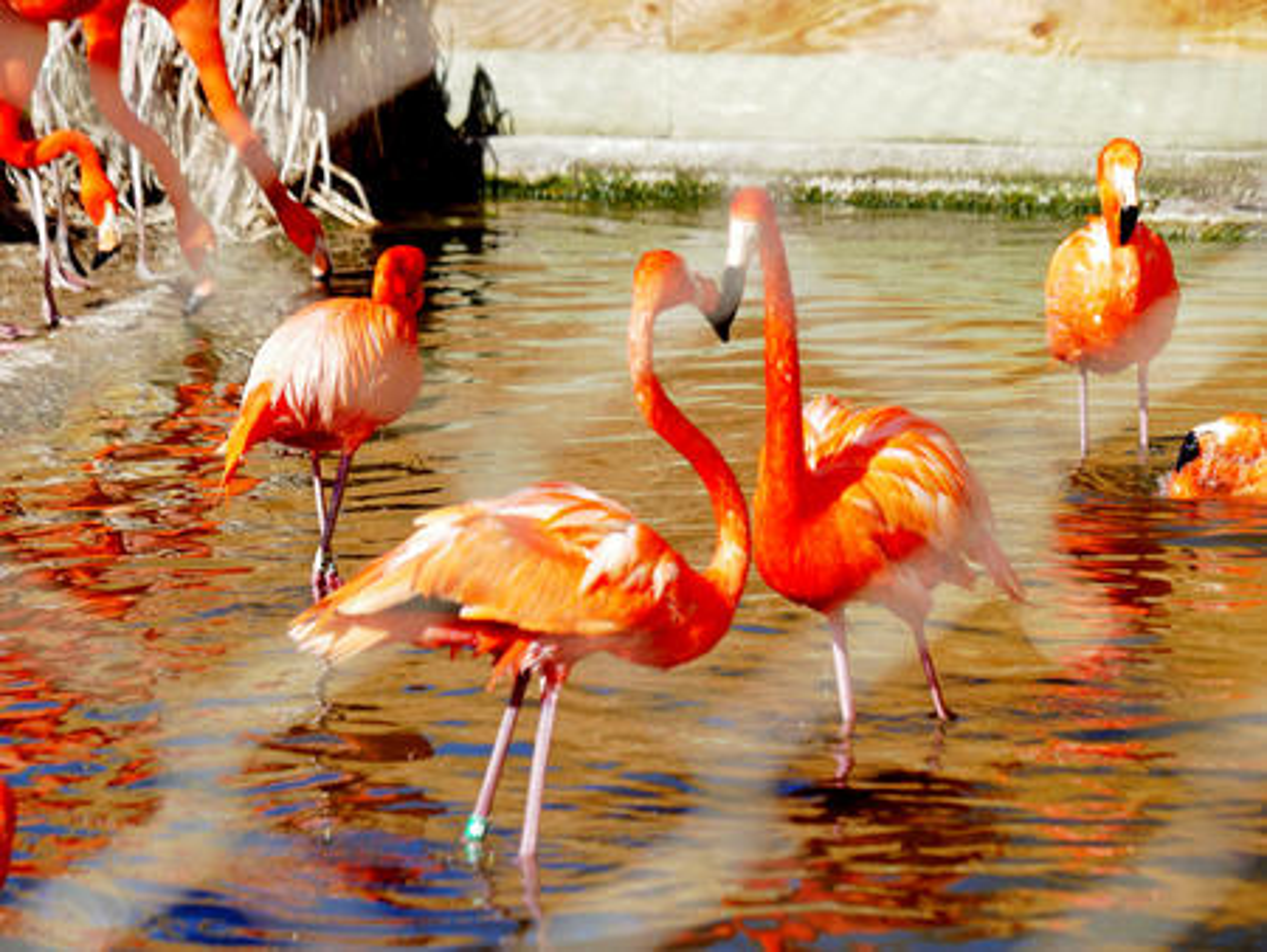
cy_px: 476
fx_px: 6445
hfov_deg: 11.2
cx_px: 634
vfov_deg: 8.4
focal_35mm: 176
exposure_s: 1/640
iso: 200
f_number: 4.5
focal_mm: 88
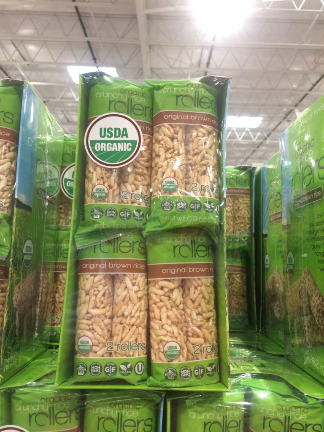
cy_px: 216
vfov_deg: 61.7
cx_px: 162
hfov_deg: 48.2
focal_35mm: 29
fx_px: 362
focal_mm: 4.15
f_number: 2.2
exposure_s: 1/30
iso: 100
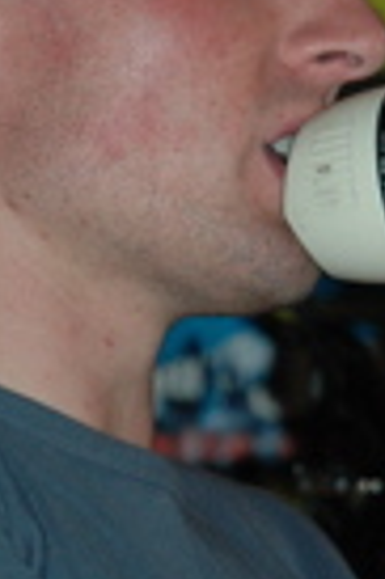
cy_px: 347
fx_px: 7912
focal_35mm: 492
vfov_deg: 4.2
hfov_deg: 2.8
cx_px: 203
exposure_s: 1/60
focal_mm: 70
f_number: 4.5
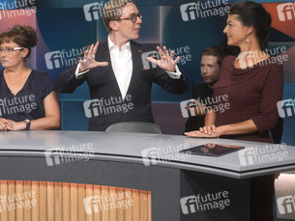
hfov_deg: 29.9
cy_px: 82
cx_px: 83
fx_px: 546
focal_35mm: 64
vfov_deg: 22.9
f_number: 2.2
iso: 640
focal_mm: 30
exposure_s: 1/250
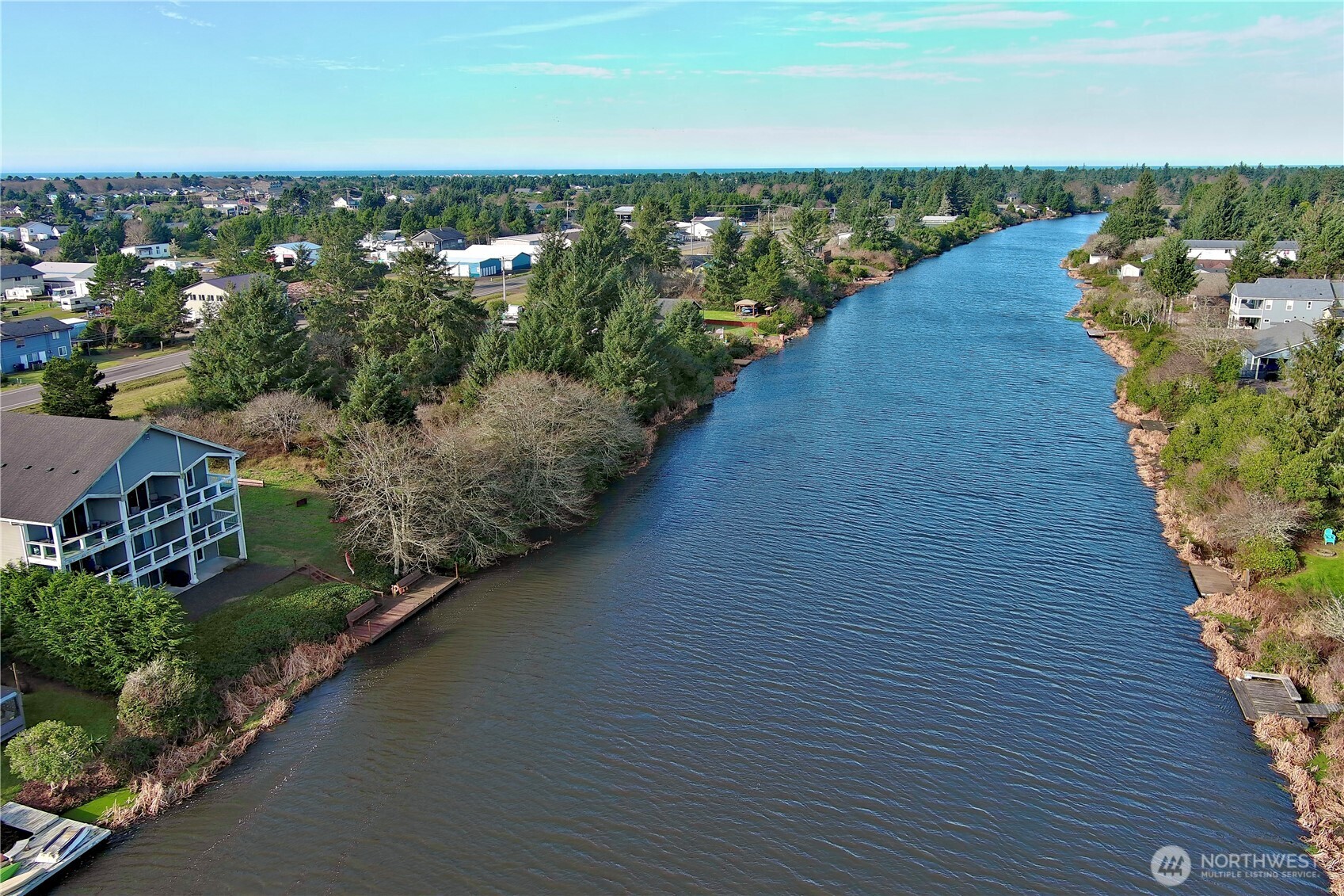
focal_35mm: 29
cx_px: 672
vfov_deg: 45.0
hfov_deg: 63.7
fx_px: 1082
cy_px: 448
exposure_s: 1/633
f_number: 2.8
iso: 100
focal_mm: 10.57
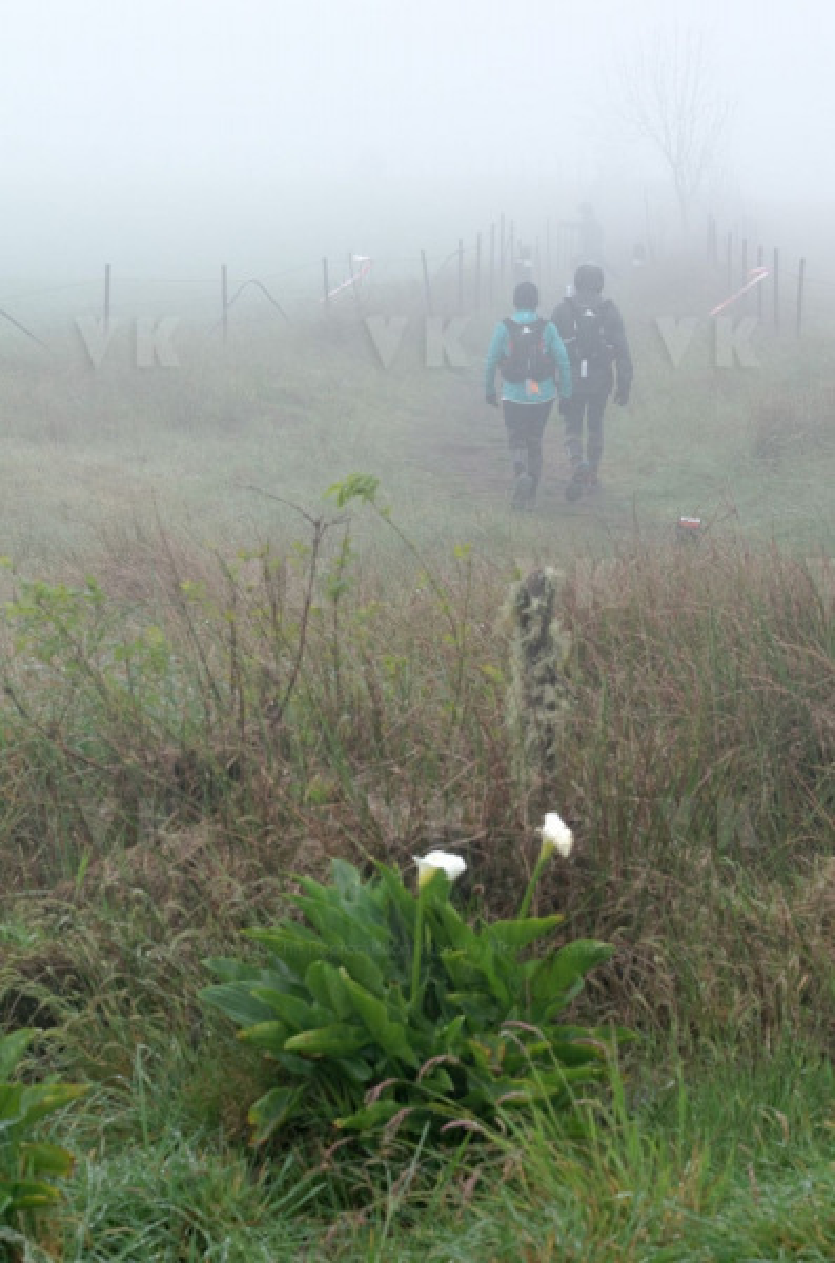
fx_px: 3672
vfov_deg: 19.5
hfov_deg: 13.0
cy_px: 632
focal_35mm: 105
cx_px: 418
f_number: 8
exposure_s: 1/400
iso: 1000
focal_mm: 70
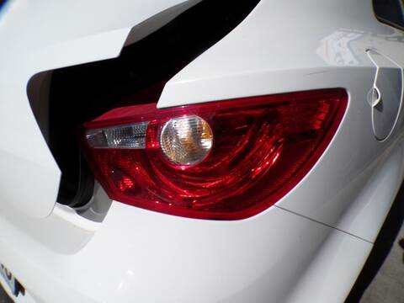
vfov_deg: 56.8
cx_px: 202
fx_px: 280
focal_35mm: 24
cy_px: 152
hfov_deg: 71.6
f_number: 5.8
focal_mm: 4.3
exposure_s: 1/1000
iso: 100
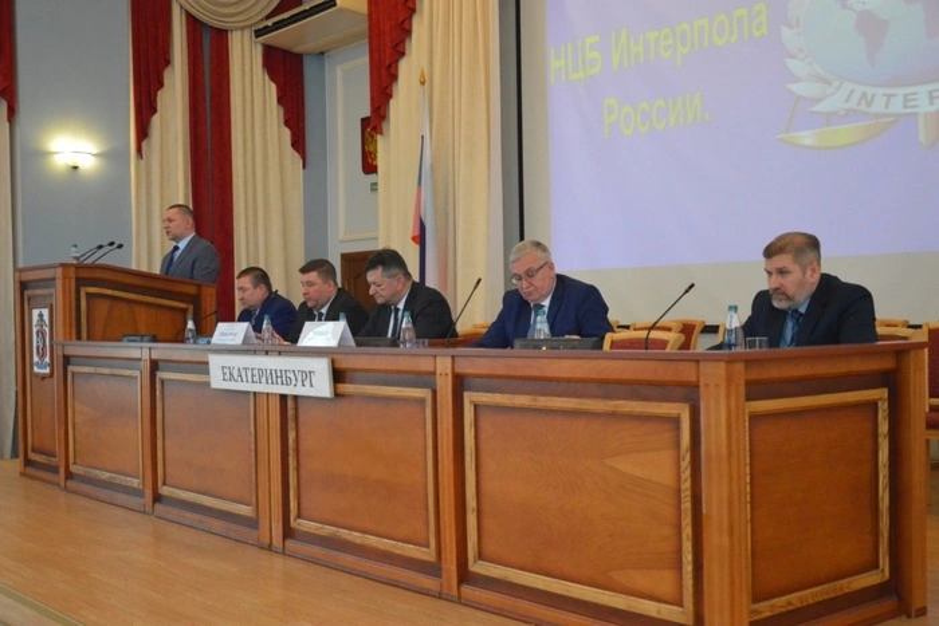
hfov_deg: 46.4
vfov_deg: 31.9
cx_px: 470
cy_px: 313
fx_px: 1096
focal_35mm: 42
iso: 3200
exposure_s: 1/200
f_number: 4
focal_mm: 28
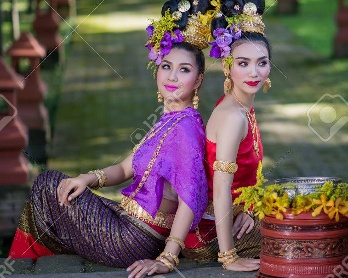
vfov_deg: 11.3
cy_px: 99
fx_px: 1411
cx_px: 243
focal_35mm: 137
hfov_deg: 14.0
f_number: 2
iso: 100
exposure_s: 1/400
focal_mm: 85
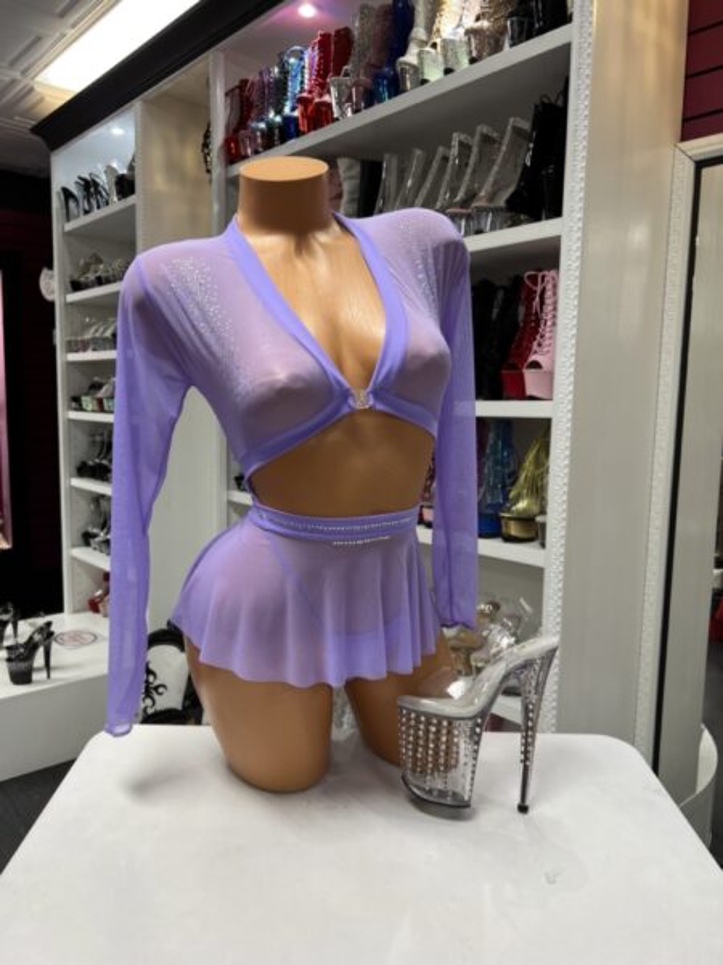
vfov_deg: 67.3
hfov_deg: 53.1
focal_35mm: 26
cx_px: 362
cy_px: 482
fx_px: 724
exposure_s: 1/60
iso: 80
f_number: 1.5
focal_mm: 5.7
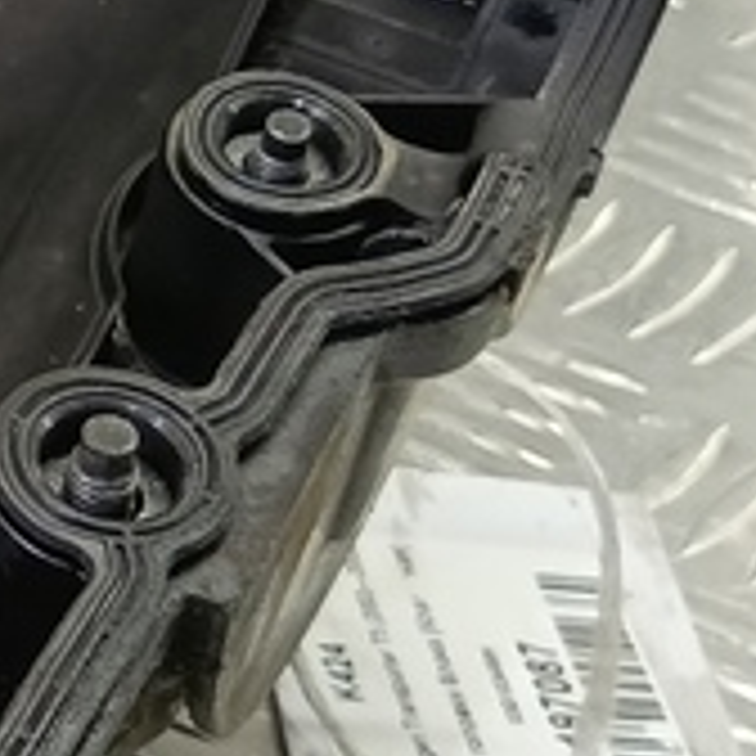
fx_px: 3064
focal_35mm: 124
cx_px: -1130
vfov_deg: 13.7
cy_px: -99
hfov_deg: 11.4
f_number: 1.6
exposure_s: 1/33.3
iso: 171
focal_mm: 4.11
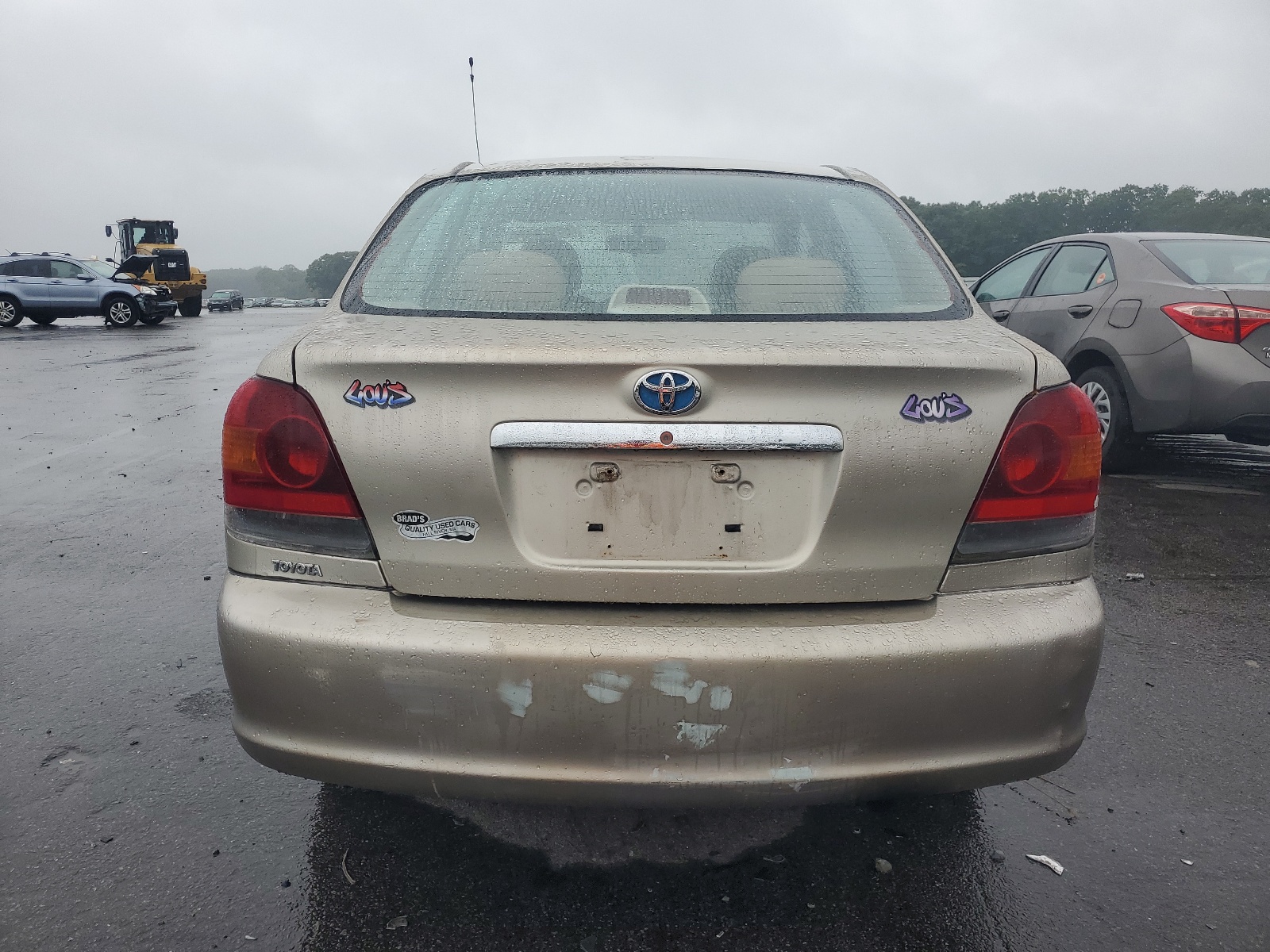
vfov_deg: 53.1
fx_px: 954
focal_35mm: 26
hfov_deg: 67.3
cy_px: 476
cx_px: 635
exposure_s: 1/1429
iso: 50
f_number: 1.5
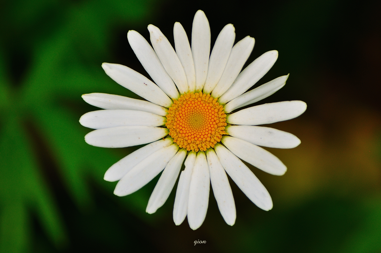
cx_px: 190
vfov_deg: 3.0
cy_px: 126
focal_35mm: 450
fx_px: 4757
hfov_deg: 4.6
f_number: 5.6
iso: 200
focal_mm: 300
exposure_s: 1/160
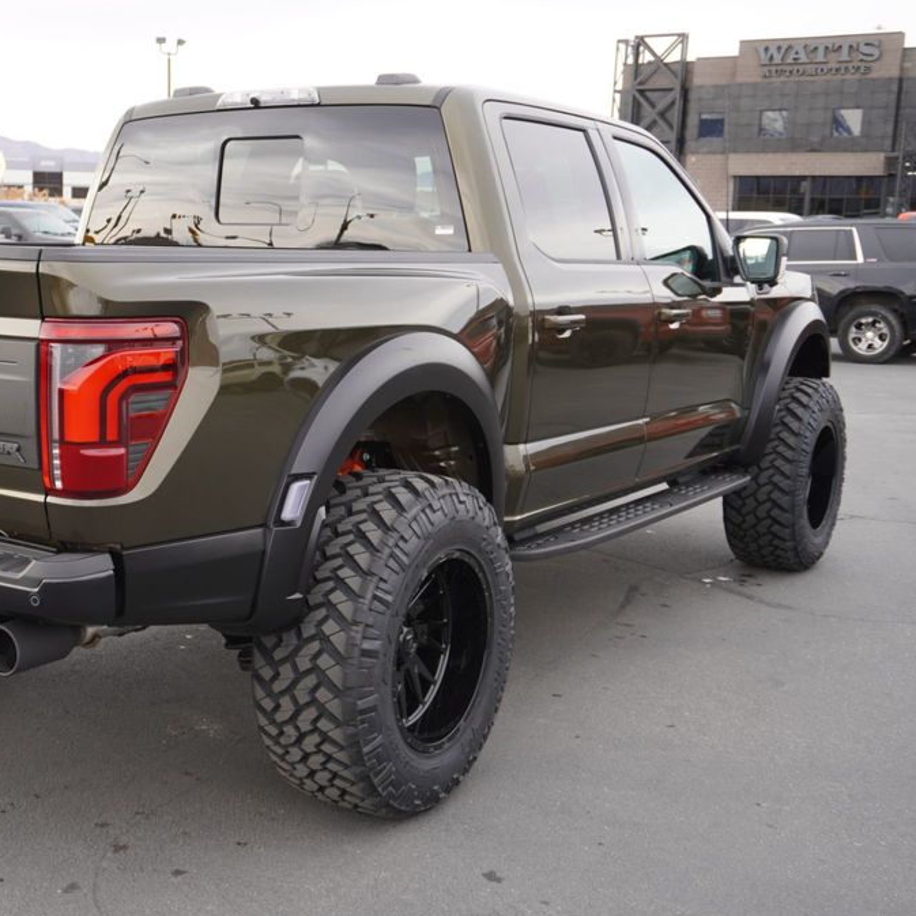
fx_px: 1337
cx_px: 222
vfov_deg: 37.8
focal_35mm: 45
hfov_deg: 36.9
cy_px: 461
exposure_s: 1/80
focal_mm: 23
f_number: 5
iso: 100
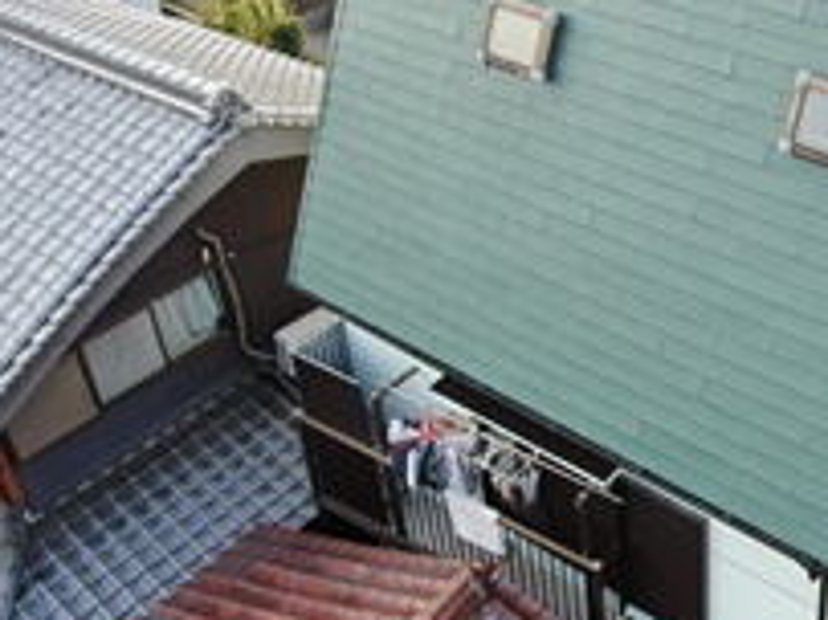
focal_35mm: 50
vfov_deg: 29.0
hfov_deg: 36.5
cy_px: 237
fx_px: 1195
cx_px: 693
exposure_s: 1/160
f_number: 3
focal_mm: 5.11
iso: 110
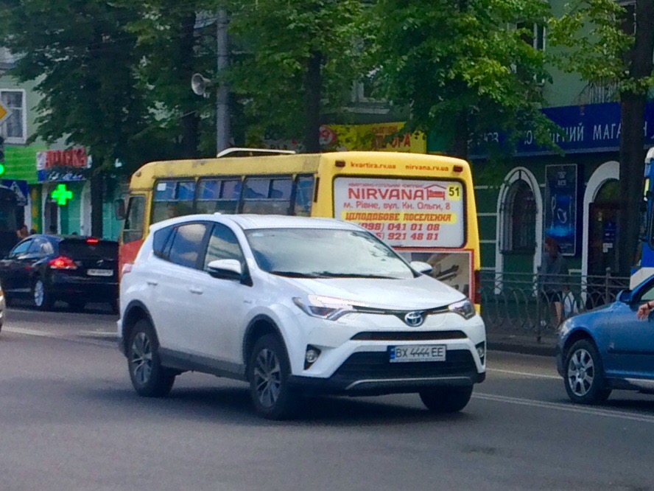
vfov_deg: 48.2
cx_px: 327
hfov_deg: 61.7
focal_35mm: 29
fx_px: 548
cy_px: 246
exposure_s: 1/855
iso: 32
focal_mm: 4.15
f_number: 2.2
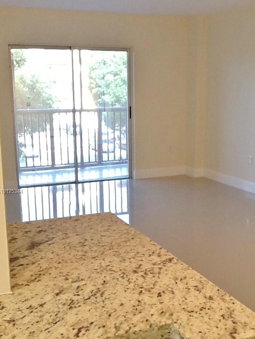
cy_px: 191
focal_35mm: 50
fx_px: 491
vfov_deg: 38.1
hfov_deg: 29.1
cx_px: 140
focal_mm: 2.03
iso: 64
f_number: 2.4
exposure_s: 1/30
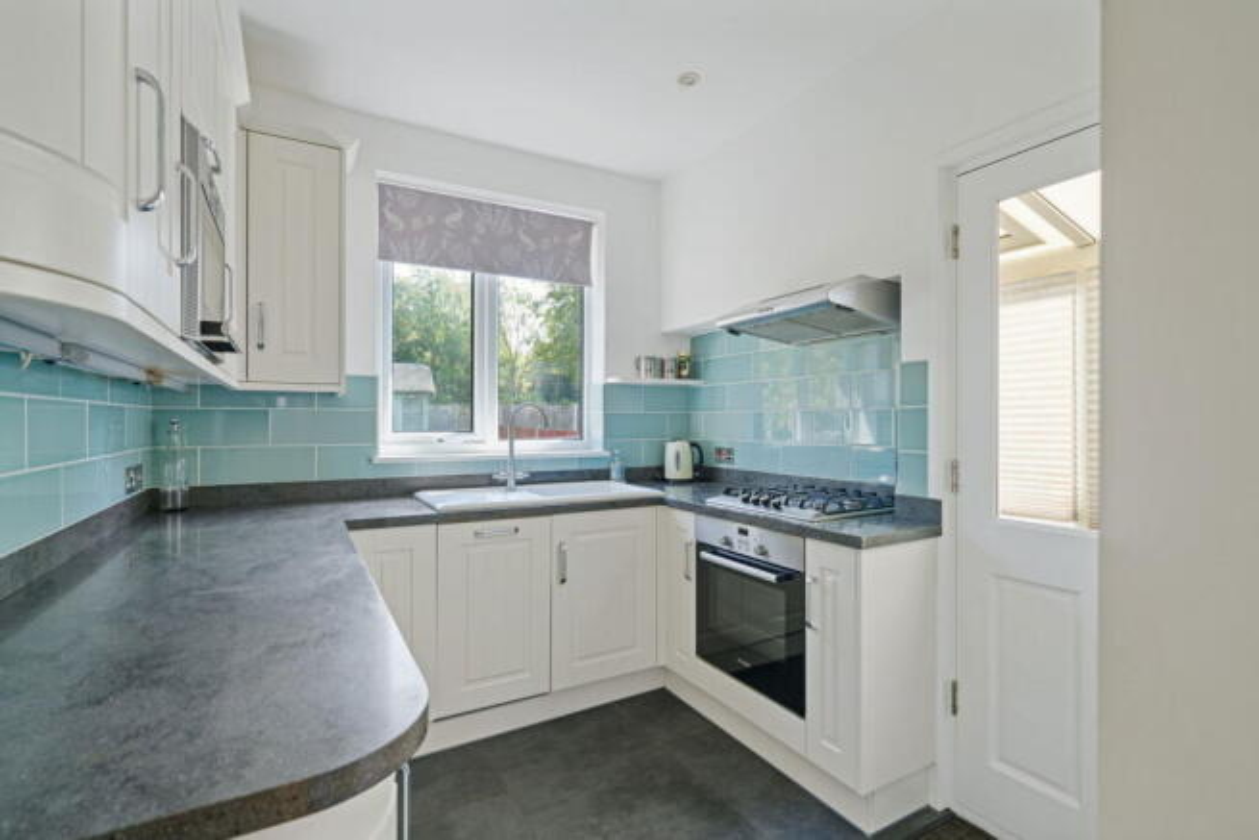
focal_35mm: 16
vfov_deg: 73.8
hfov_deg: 96.7
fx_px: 560
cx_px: 630
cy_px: 420
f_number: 6.3
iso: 640
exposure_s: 1/15
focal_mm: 16
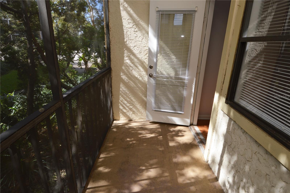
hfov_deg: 90.1
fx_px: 145
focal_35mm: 18
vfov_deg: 67.3
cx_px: 145
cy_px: 96
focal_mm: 12
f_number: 5.6
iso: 125
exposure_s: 1/125
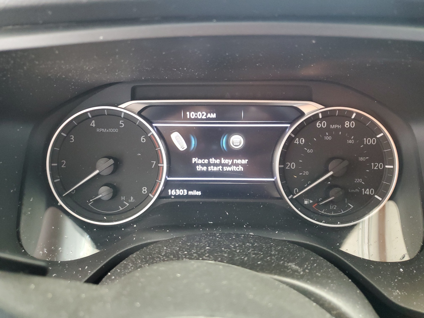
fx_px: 318
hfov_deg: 67.3
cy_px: 159
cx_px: 212
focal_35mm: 26
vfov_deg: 53.1
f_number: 1.5
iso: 334
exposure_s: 1/24
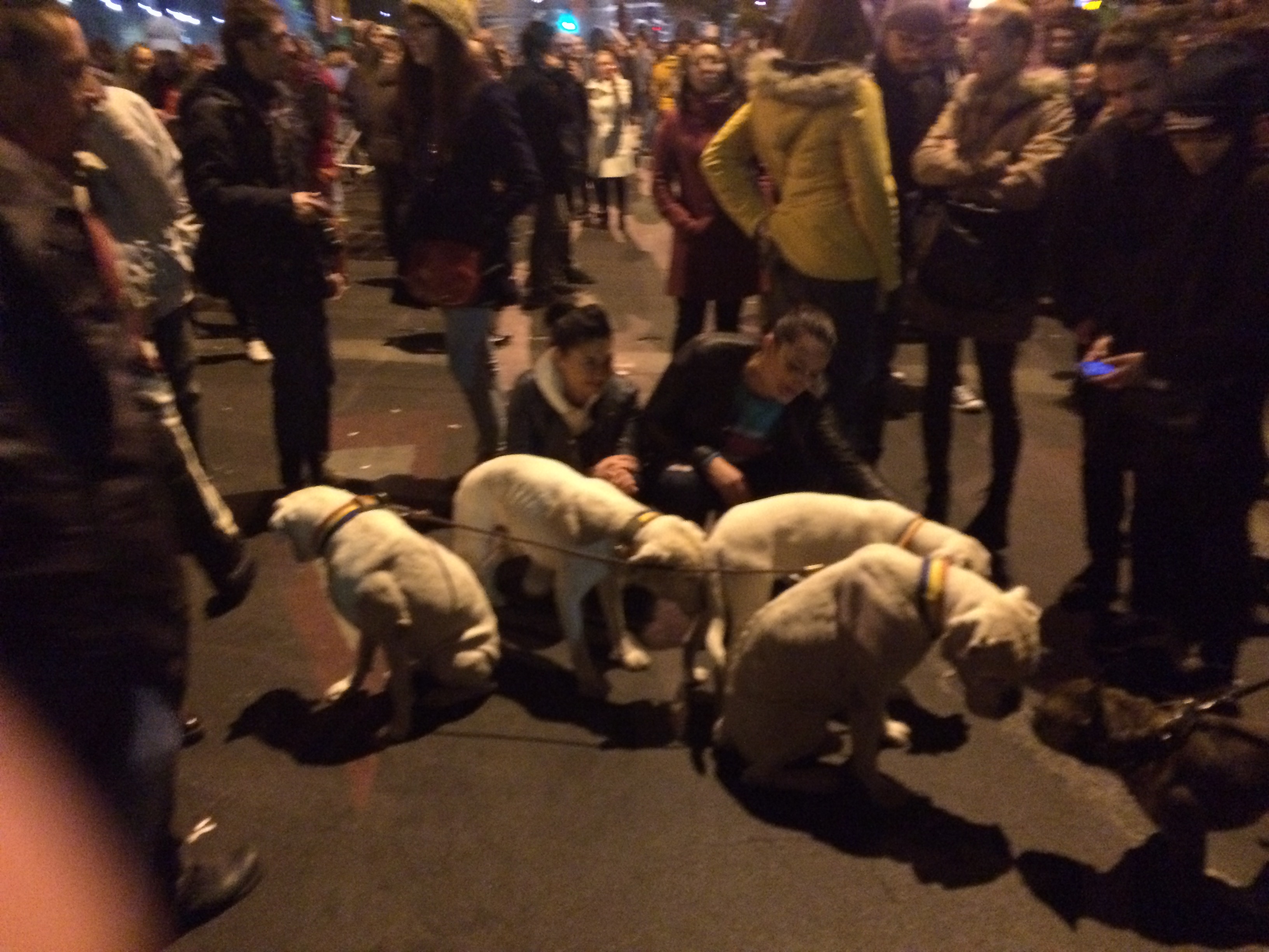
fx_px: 1063
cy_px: 476
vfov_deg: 48.2
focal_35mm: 29
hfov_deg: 61.7
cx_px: 634
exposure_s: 1/17
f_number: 2.2
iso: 500
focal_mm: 4.15
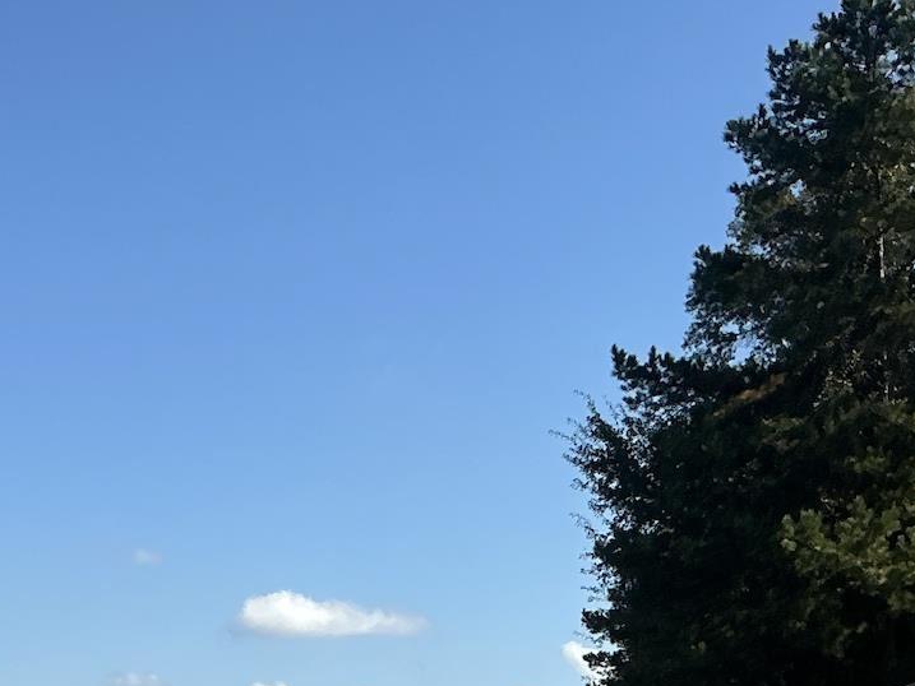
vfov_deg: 17.3
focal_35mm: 80
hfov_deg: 23.4
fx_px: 2115
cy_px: 895
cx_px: 9
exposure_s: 1/3125
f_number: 1.8
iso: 25
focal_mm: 3
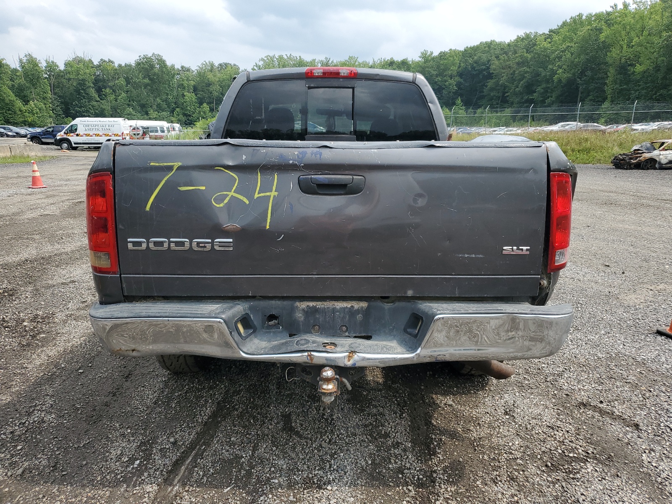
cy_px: 252
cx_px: 336
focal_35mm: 26
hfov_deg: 67.3
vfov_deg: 53.1
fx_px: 505
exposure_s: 1/2500
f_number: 1.5
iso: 50
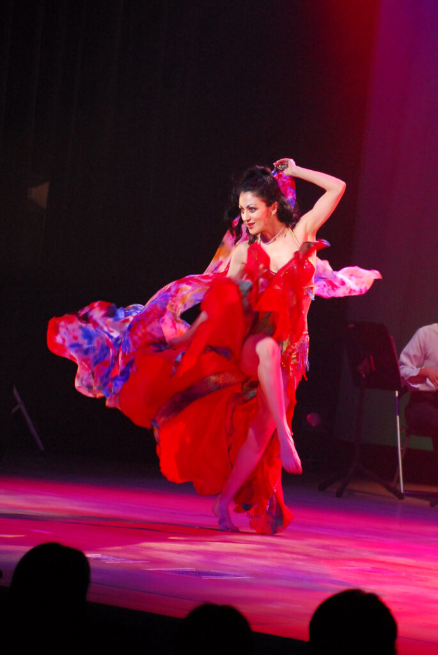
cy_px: 328
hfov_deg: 13.1
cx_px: 219
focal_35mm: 105
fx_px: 1912
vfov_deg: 19.4
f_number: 3.2
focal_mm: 70
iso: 800
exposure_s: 1/100
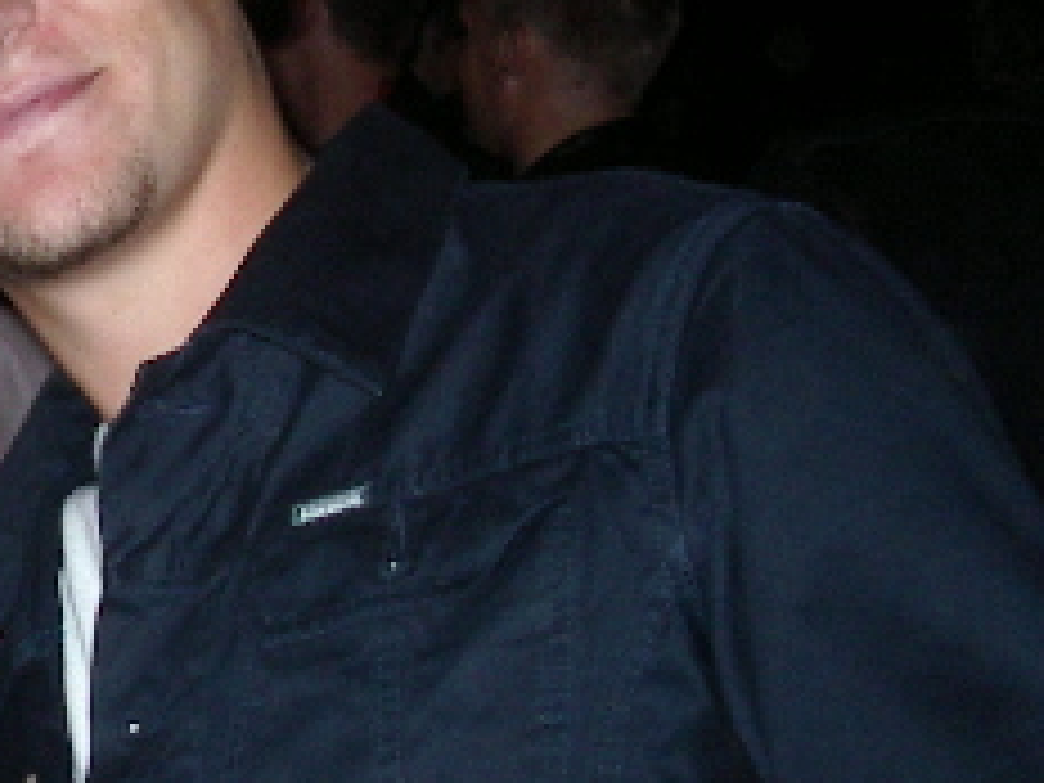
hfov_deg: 17.4
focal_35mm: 105
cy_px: 310
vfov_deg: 14.1
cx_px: -374
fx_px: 3167
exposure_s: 1/60
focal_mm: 5.8
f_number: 2.6
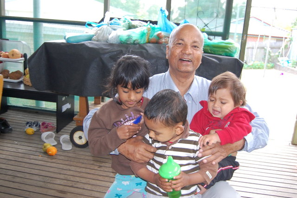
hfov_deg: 57.2
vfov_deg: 39.9
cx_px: 148
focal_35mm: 33
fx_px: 272
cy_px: 99
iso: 400
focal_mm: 22
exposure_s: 1/60
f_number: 3.8
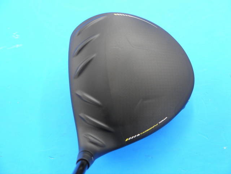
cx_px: 116
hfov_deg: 36.8
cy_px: 87
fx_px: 347
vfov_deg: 28.0
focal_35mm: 52
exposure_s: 1/60
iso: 800
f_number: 4.7
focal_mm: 26
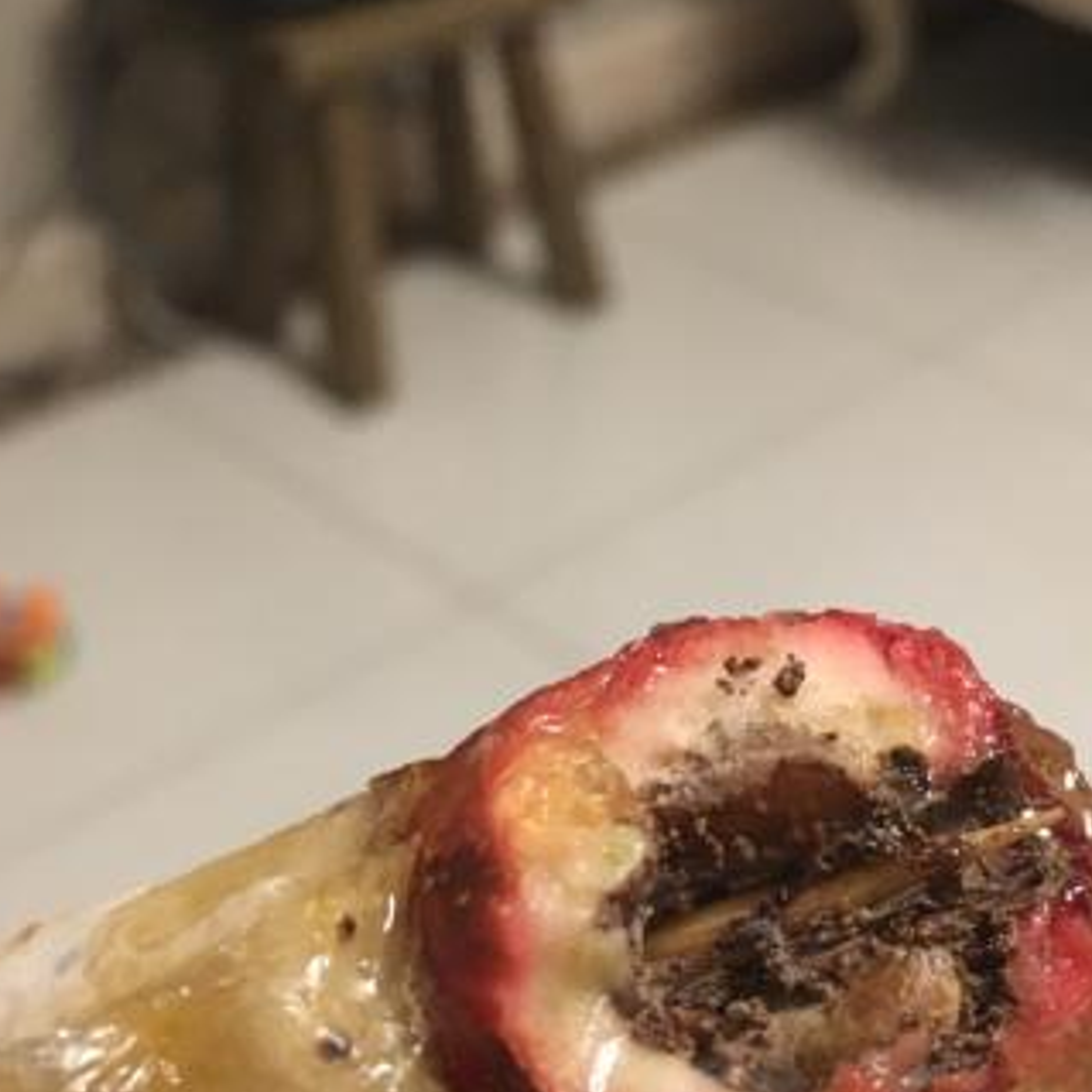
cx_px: 712
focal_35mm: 48
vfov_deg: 34.6
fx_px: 1713
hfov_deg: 35.1
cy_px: 827
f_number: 2.2
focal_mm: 4.15
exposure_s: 1/17
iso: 400
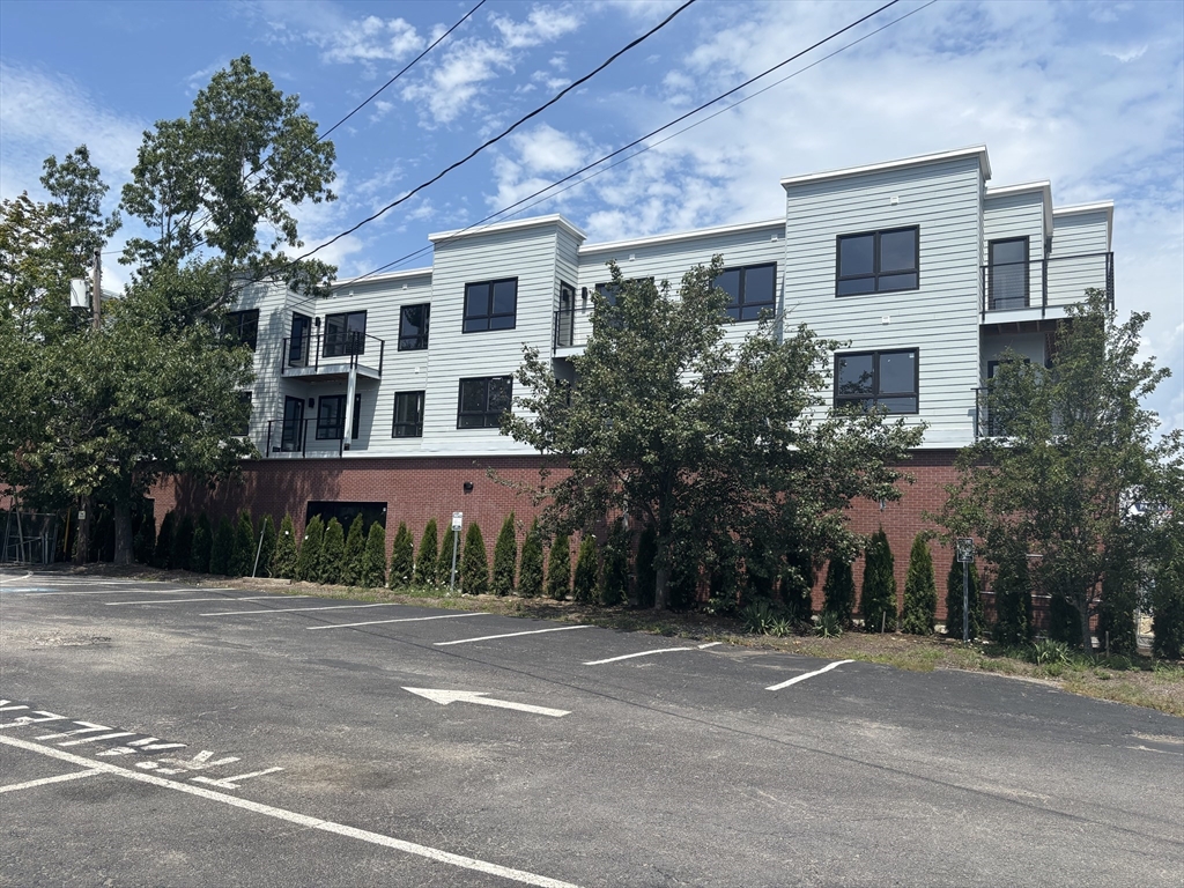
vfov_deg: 53.1
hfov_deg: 67.3
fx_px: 889
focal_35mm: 26
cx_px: 592
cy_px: 444
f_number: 1.6
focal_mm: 5.96
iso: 50
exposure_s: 1/3534
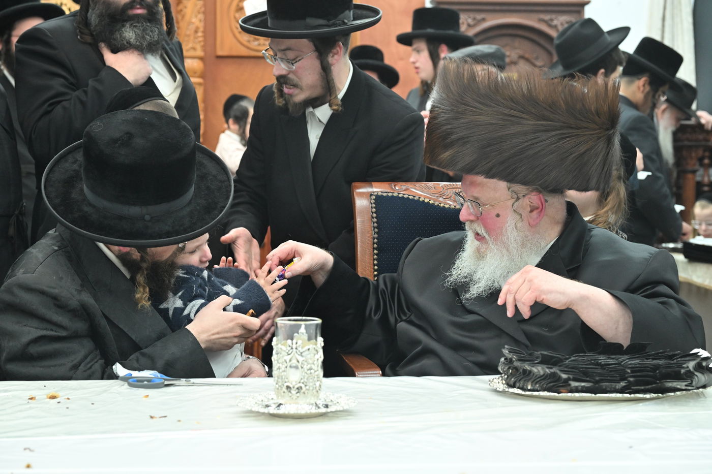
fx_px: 1285
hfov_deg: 31.0
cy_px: 237
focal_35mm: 65
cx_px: 356
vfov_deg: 20.9
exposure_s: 1/200
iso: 2000
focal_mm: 65
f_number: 5.6
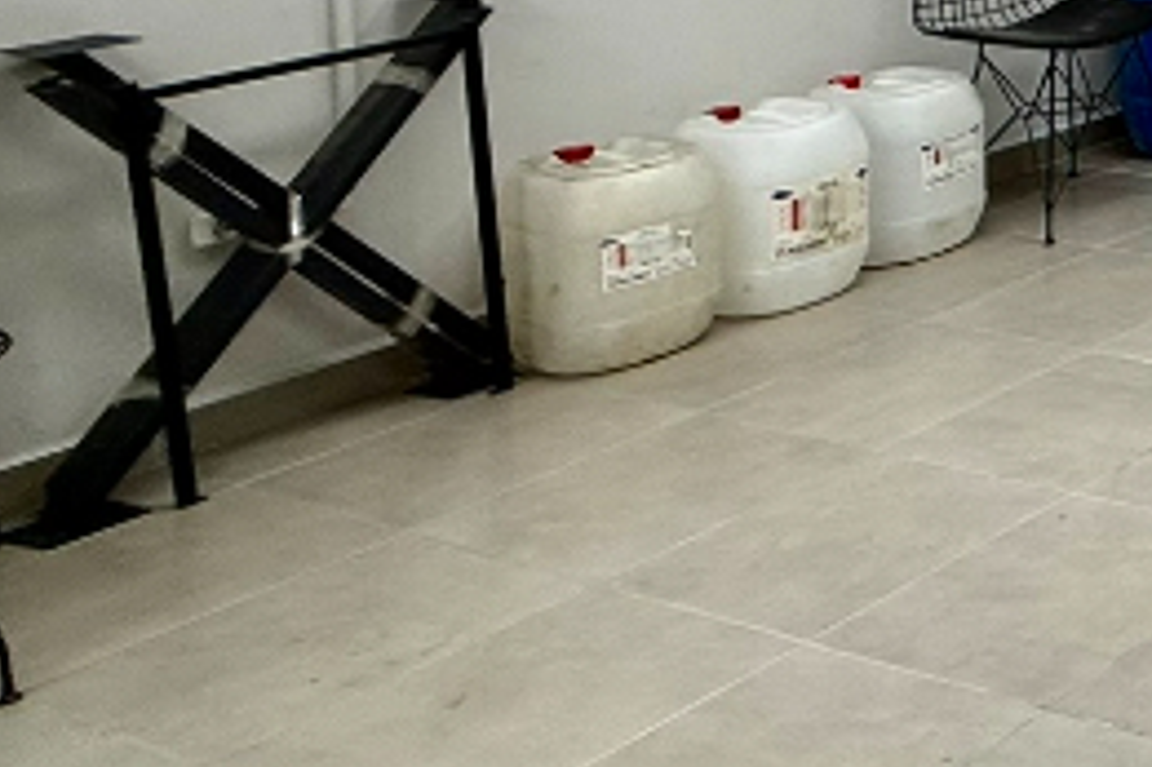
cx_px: 2007
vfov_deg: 21.0
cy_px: -333
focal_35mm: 56
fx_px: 1791
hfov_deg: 22.7
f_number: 2.2
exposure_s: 1/112
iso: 64
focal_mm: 2.22
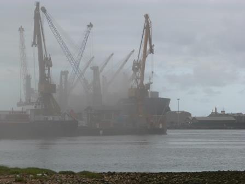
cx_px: 122
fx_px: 1019
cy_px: 92
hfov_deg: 13.7
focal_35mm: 144
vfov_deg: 10.3
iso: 100
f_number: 5
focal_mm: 25.9
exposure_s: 1/200
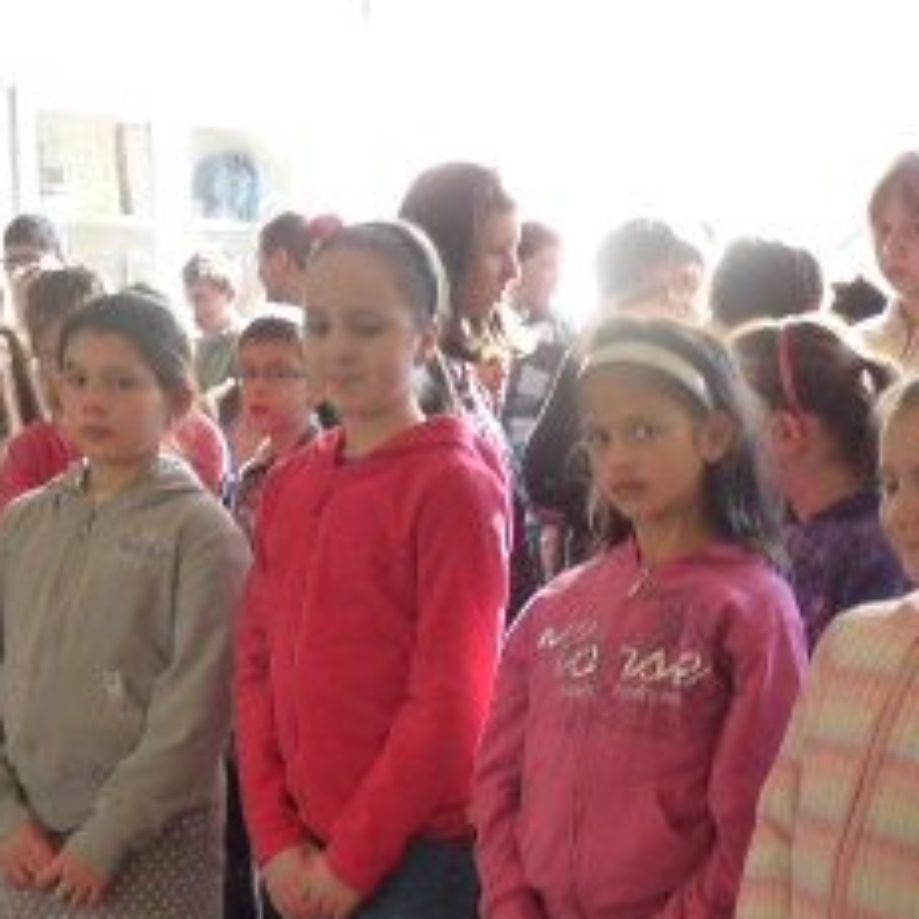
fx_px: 1982
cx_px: 501
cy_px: 760
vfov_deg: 25.6
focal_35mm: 66
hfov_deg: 26.1
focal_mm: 4.8
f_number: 2.8
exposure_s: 1/30
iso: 320
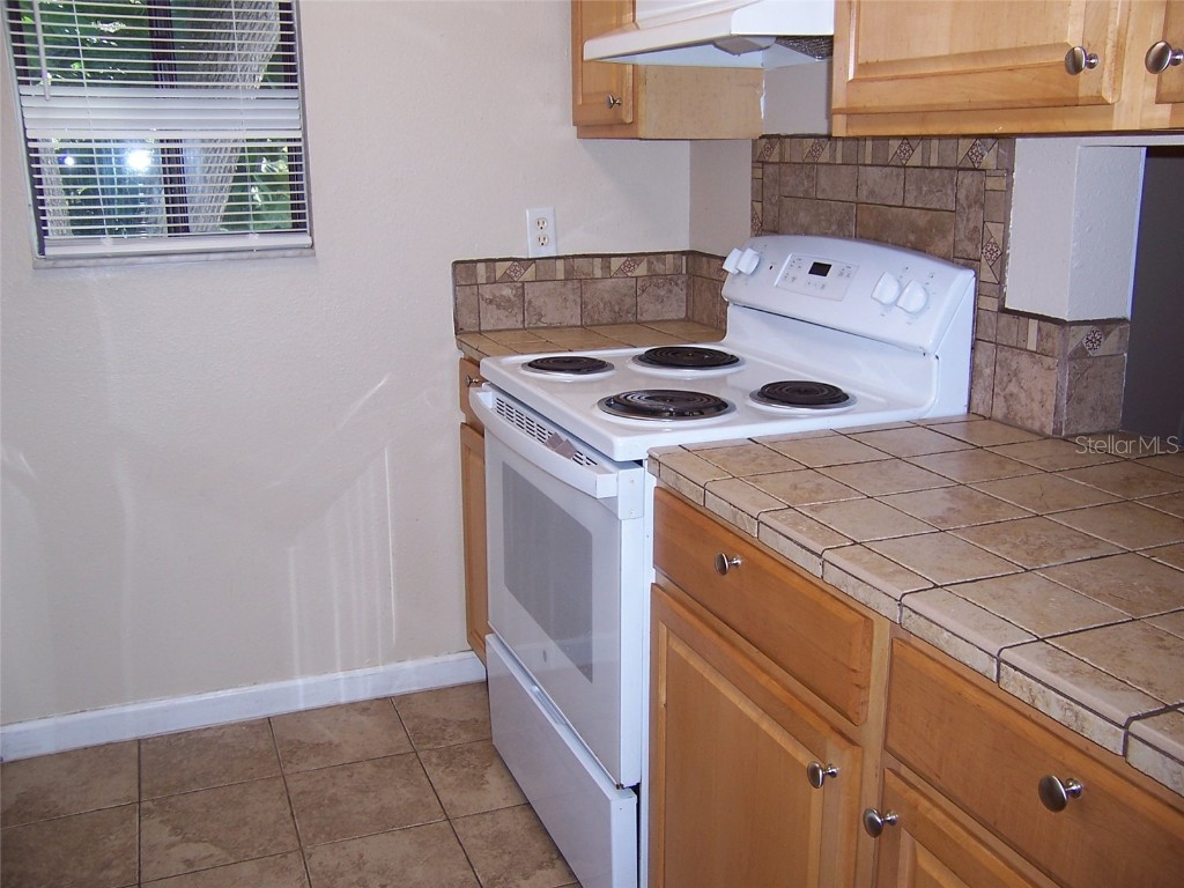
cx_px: 592
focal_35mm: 33
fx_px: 1129
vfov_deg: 42.9
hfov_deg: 55.4
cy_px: 444
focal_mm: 5.5
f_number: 2.8
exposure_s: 1/60
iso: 80
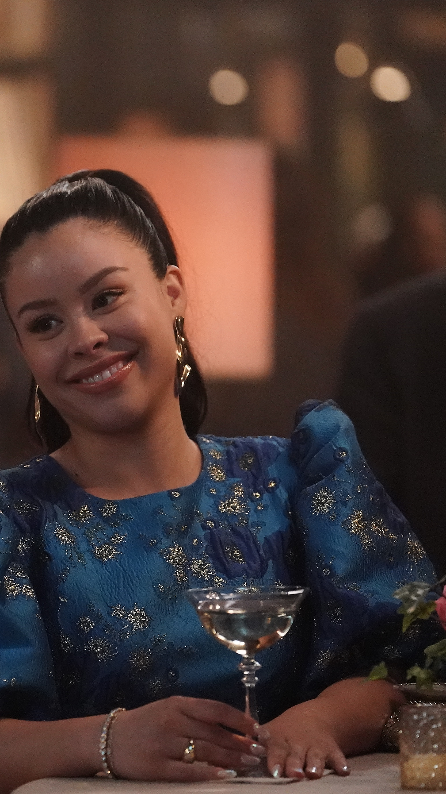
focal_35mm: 261
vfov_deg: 8.3
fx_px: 5488
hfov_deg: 4.6
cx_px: -7
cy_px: 400
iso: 12800
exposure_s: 1/160
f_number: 2.8
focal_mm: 149
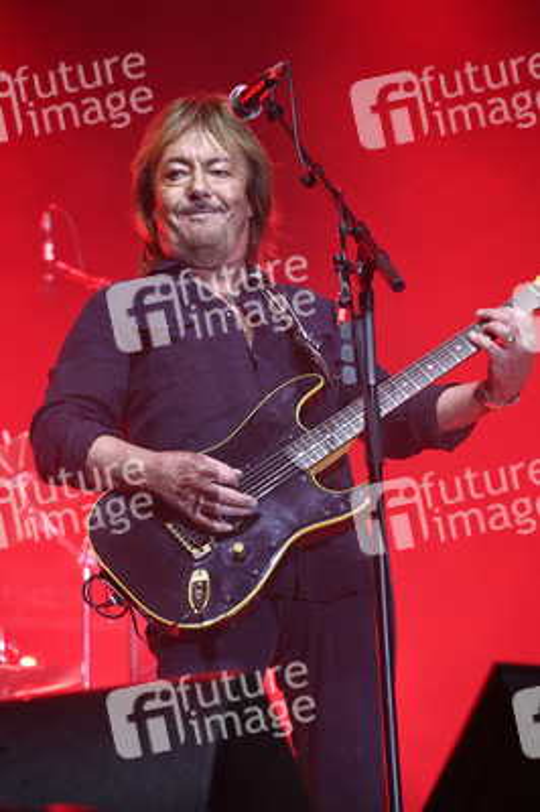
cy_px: 406
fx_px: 4282
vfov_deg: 10.8
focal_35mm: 190
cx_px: 270
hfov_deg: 7.2
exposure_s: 1/200
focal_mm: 190
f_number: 5.6
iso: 2000
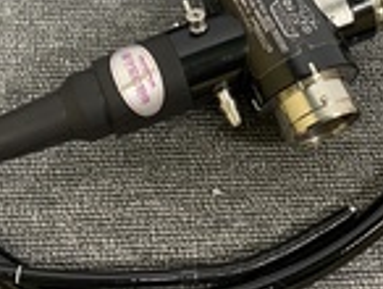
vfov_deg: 19.9
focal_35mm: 71
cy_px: -29
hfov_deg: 27.4
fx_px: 787
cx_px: 181
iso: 320
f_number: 1.8
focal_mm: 4.25
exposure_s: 1/60
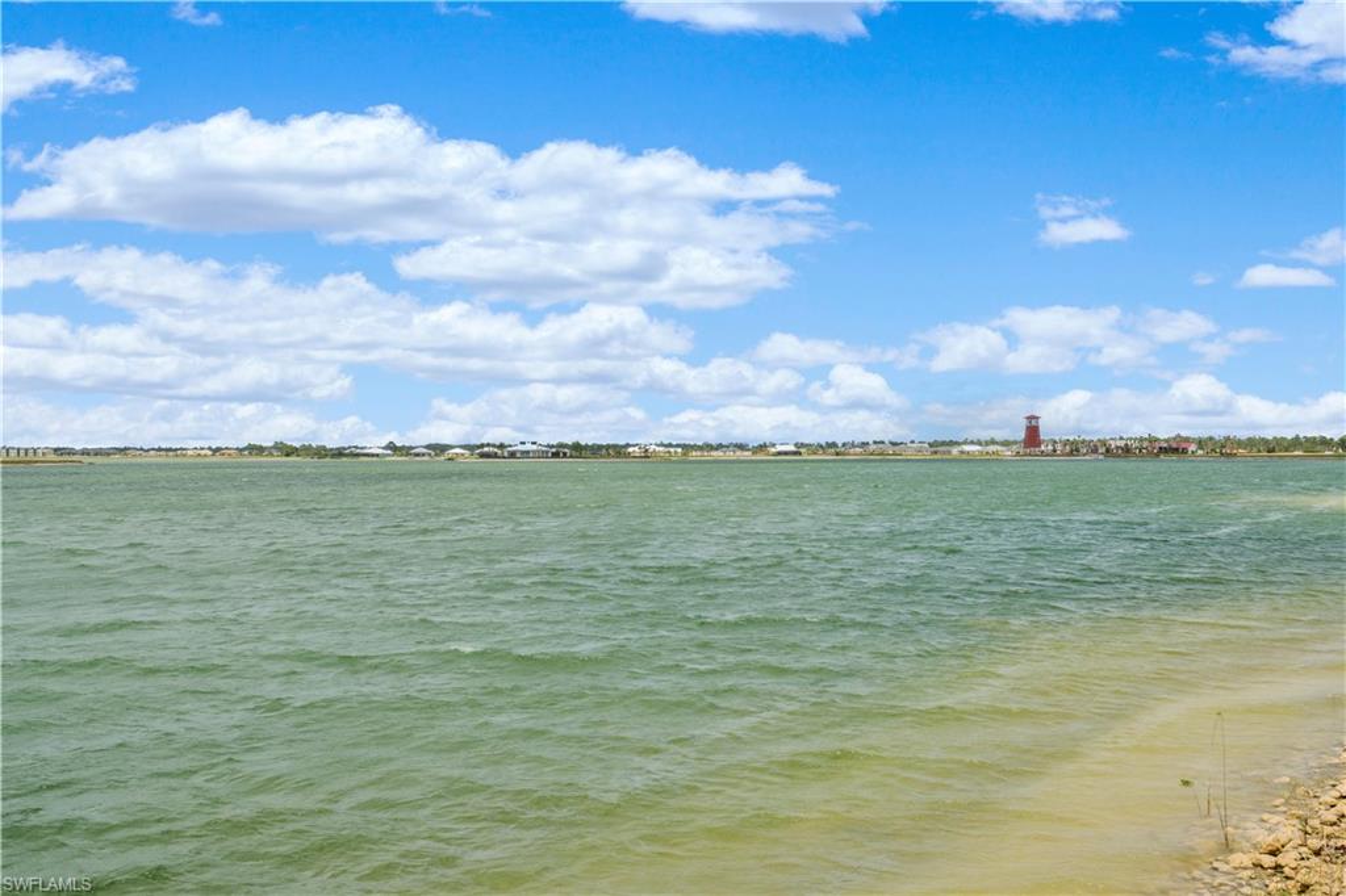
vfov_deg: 37.8
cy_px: 448
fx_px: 1308
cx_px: 673
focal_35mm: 35
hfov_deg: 54.4
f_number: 9.5
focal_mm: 35
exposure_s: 1/750
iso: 160
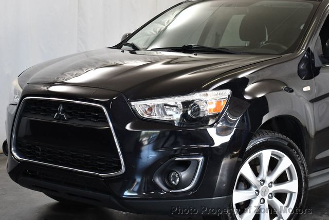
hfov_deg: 26.6
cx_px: 164
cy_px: 110
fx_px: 695
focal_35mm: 76
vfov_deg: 18.0
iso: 800
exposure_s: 1/125
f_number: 4.8
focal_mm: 38
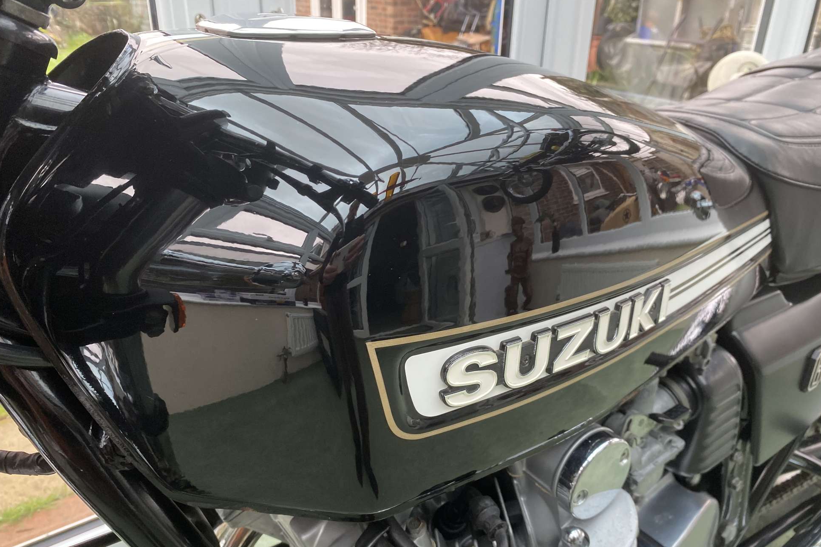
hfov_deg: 65.5
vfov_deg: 46.2
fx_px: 639
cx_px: 422
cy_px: 316
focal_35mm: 28
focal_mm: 4.25
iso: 125
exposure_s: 1/60
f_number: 1.8
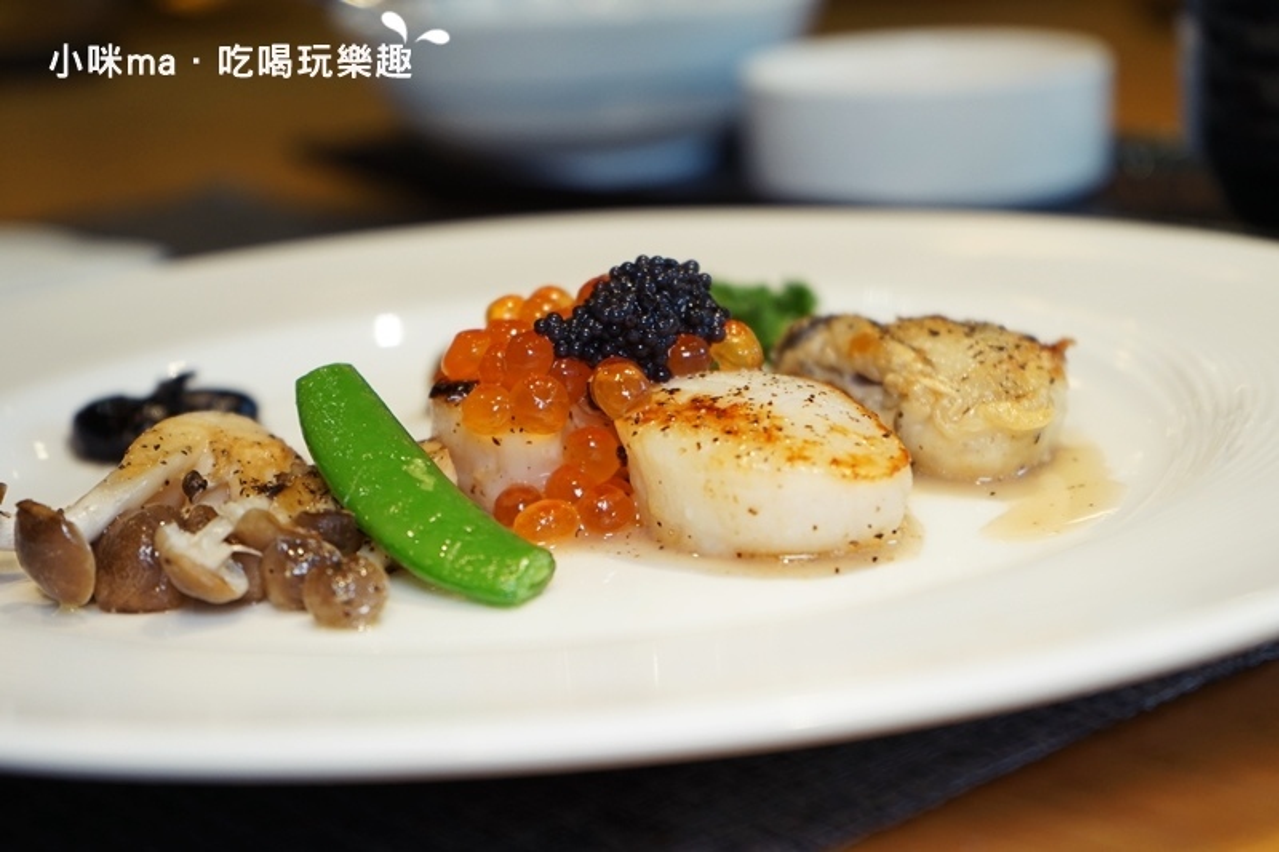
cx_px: 640
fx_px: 2486
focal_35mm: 70
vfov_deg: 19.4
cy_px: 426
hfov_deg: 28.8
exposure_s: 1/80
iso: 800
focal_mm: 70
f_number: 5.6
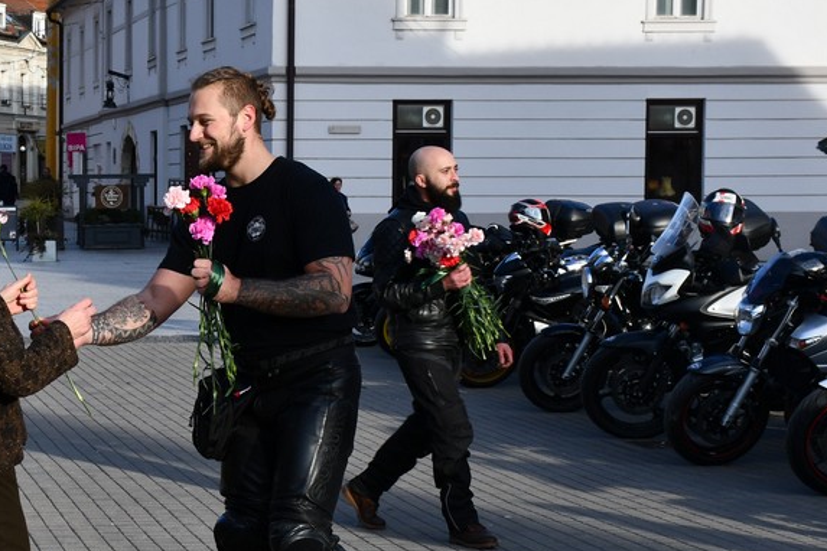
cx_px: 144
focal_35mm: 93
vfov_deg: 14.7
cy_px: 276
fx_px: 2136
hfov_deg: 21.6
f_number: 8
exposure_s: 1/250
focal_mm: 35
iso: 180
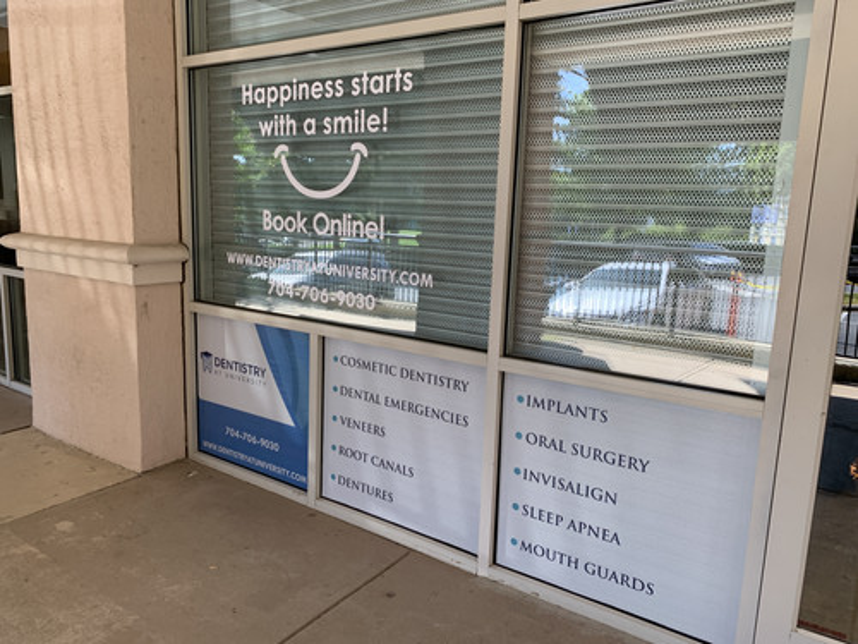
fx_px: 644
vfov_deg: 53.1
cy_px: 322
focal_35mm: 26
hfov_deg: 67.3
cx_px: 429
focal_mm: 4.25
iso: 32
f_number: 1.8
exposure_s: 1/121
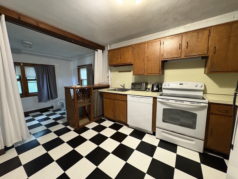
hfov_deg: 102.1
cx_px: 119
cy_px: 90
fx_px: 96
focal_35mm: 14
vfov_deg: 85.7
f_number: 2.2
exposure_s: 1/60
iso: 640
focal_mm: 2.22
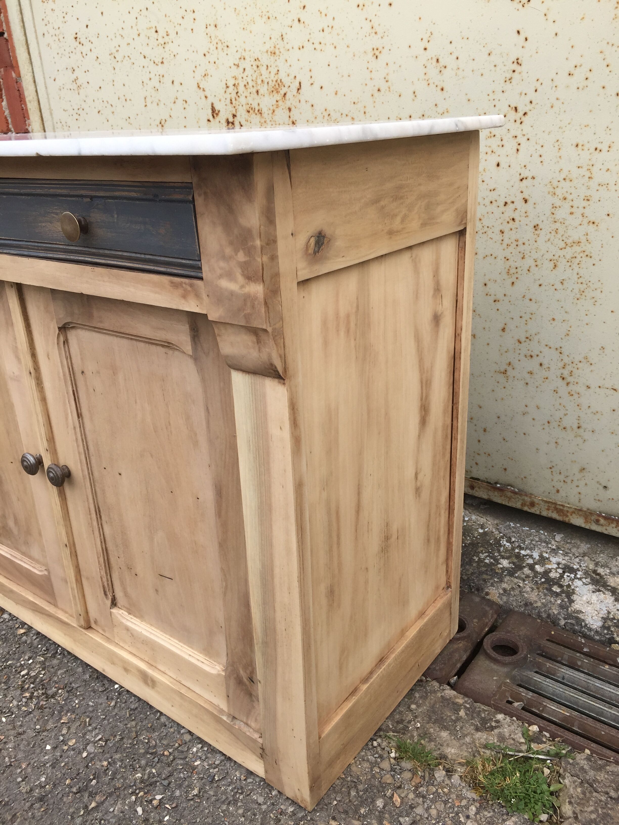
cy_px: 412
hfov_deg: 48.2
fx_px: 691
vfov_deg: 61.7
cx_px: 310
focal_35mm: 29
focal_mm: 4.15
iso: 32
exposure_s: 1/395
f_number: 2.2
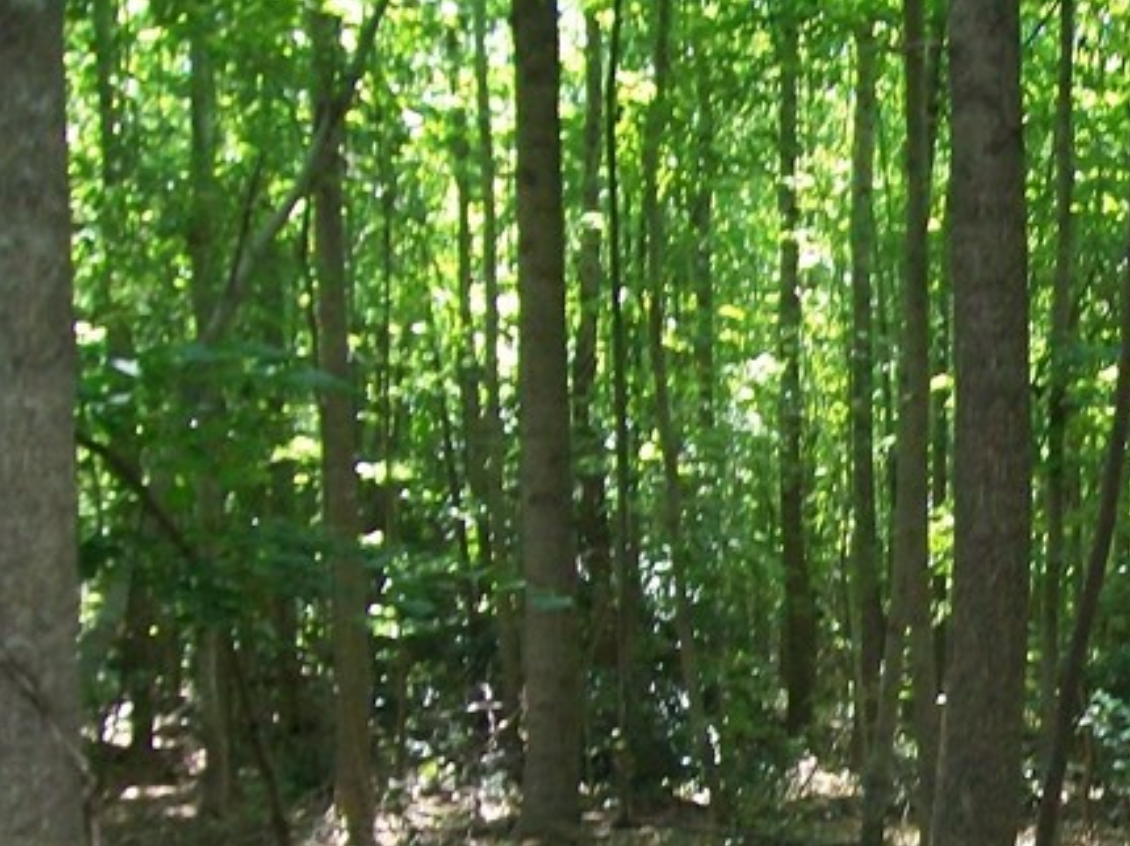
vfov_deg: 17.6
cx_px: 1290
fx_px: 2643
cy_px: 912
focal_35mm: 81
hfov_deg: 22.6
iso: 160
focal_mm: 6.1
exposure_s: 1/60
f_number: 2.7
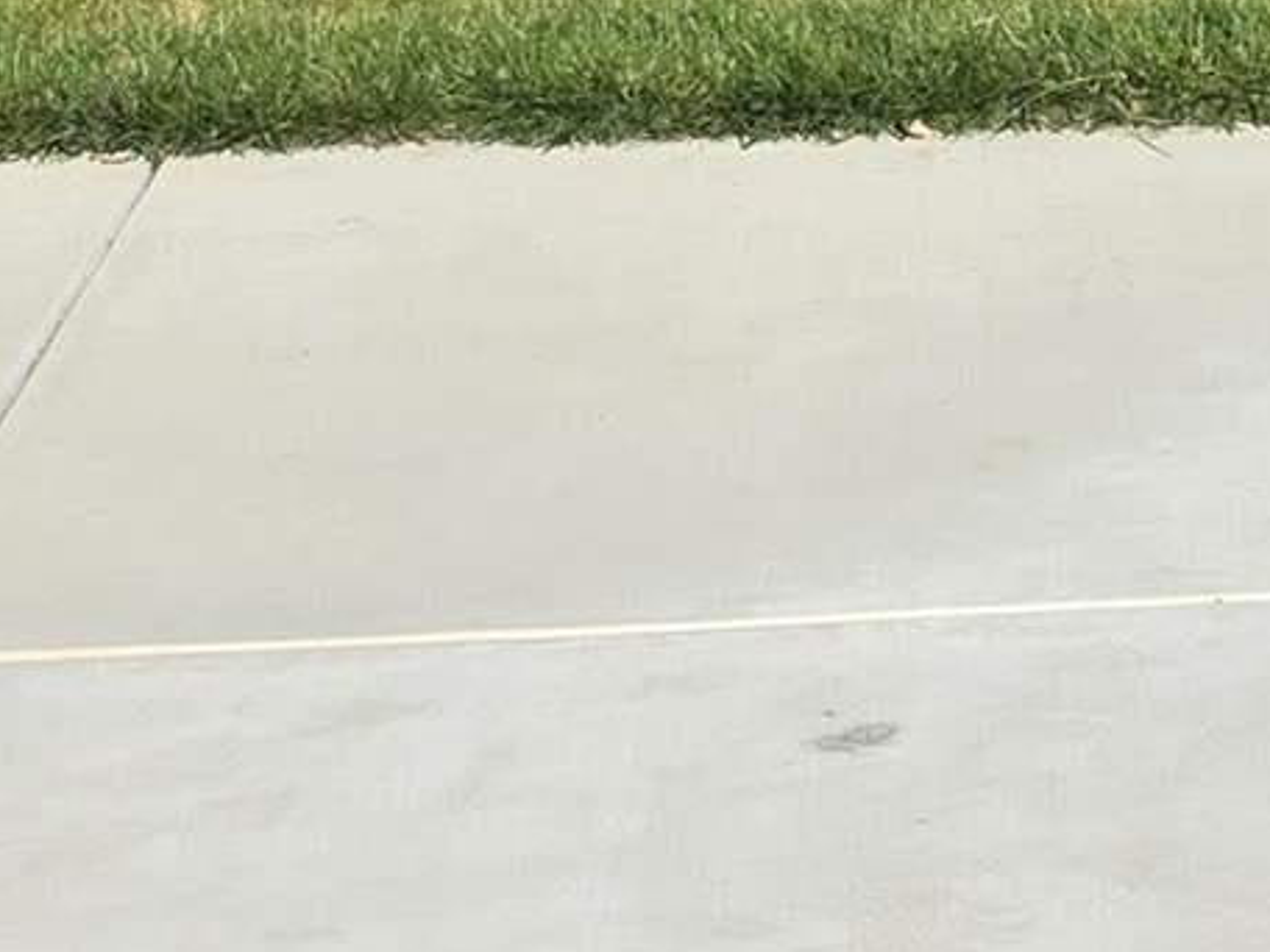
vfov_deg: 9.1
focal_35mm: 155
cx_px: 1512
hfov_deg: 12.5
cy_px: -860
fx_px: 5687
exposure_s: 1/5778
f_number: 1.7
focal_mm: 6.3
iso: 80
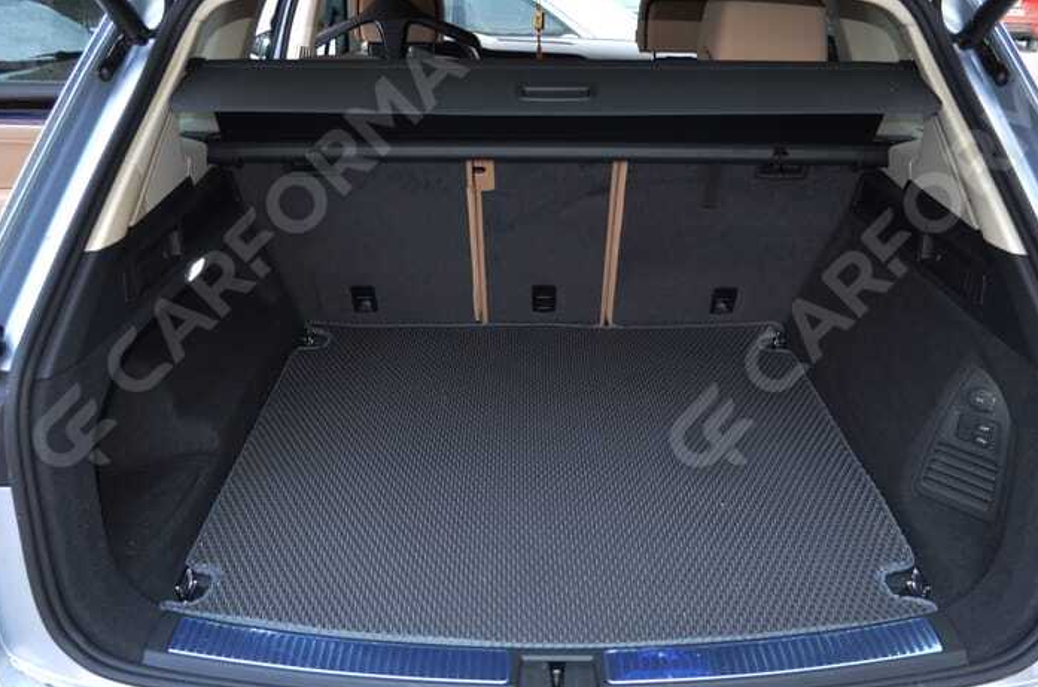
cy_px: 345
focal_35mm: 31
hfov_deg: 60.4
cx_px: 530
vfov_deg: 42.1
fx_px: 892
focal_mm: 18
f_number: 3.5
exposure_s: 1/60
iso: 1250
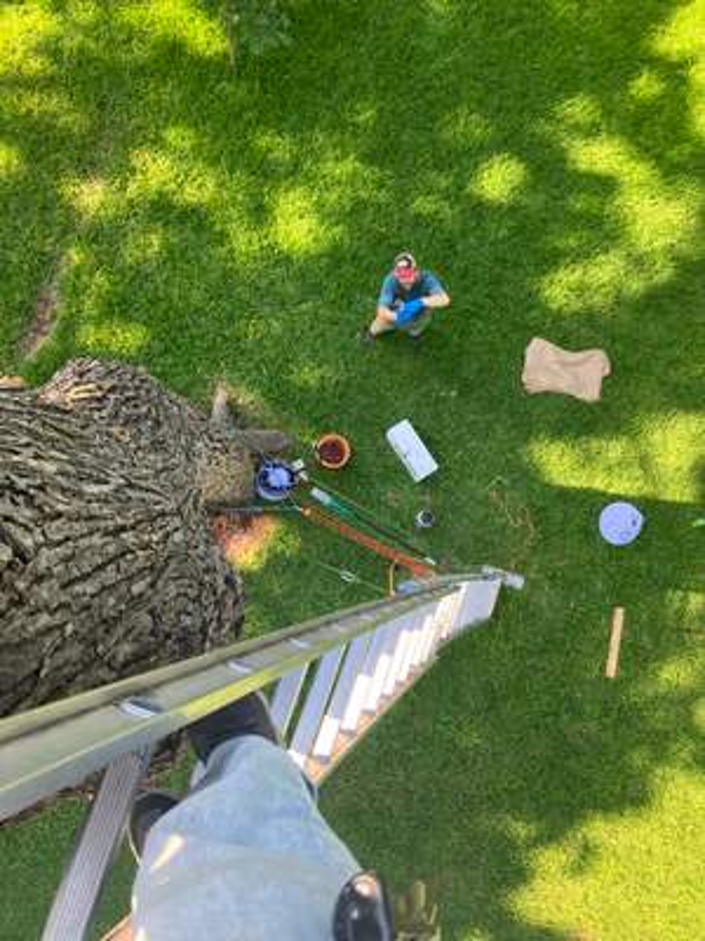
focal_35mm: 28
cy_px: 470
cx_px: 352
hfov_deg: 49.7
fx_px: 760
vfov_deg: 63.4
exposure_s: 1/172
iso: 32
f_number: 1.8
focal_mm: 3.99
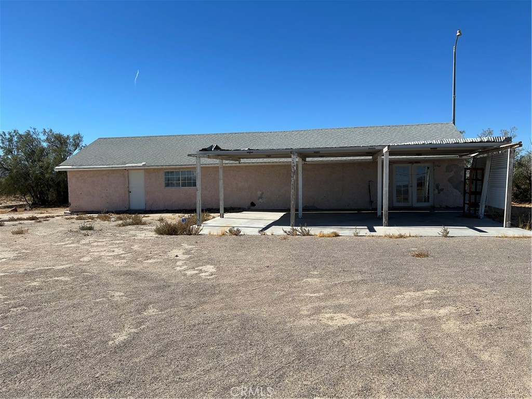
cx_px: 266
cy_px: 200
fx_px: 400
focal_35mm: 26
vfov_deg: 53.1
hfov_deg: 67.3
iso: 50
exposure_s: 1/6579
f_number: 1.5
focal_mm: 5.7
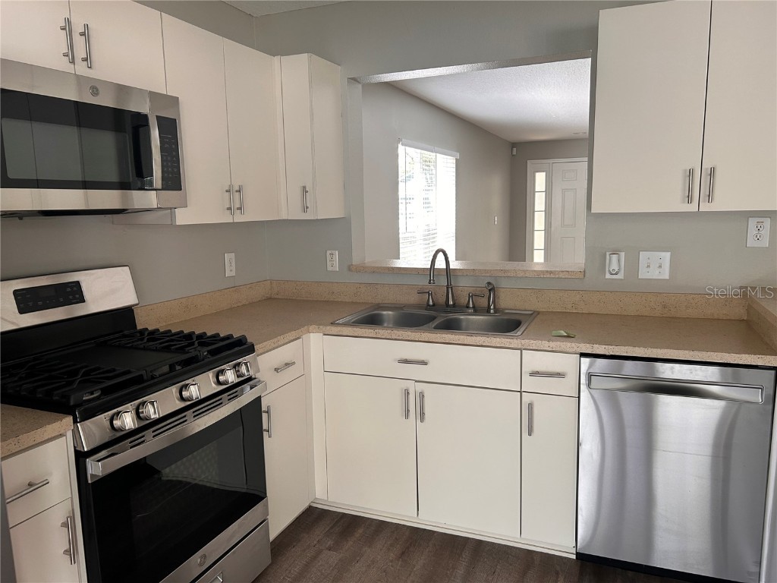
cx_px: 388
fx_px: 584
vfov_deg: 53.1
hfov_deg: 67.3
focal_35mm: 26
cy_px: 292
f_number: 1.5
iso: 80
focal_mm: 5.7
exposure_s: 1/121
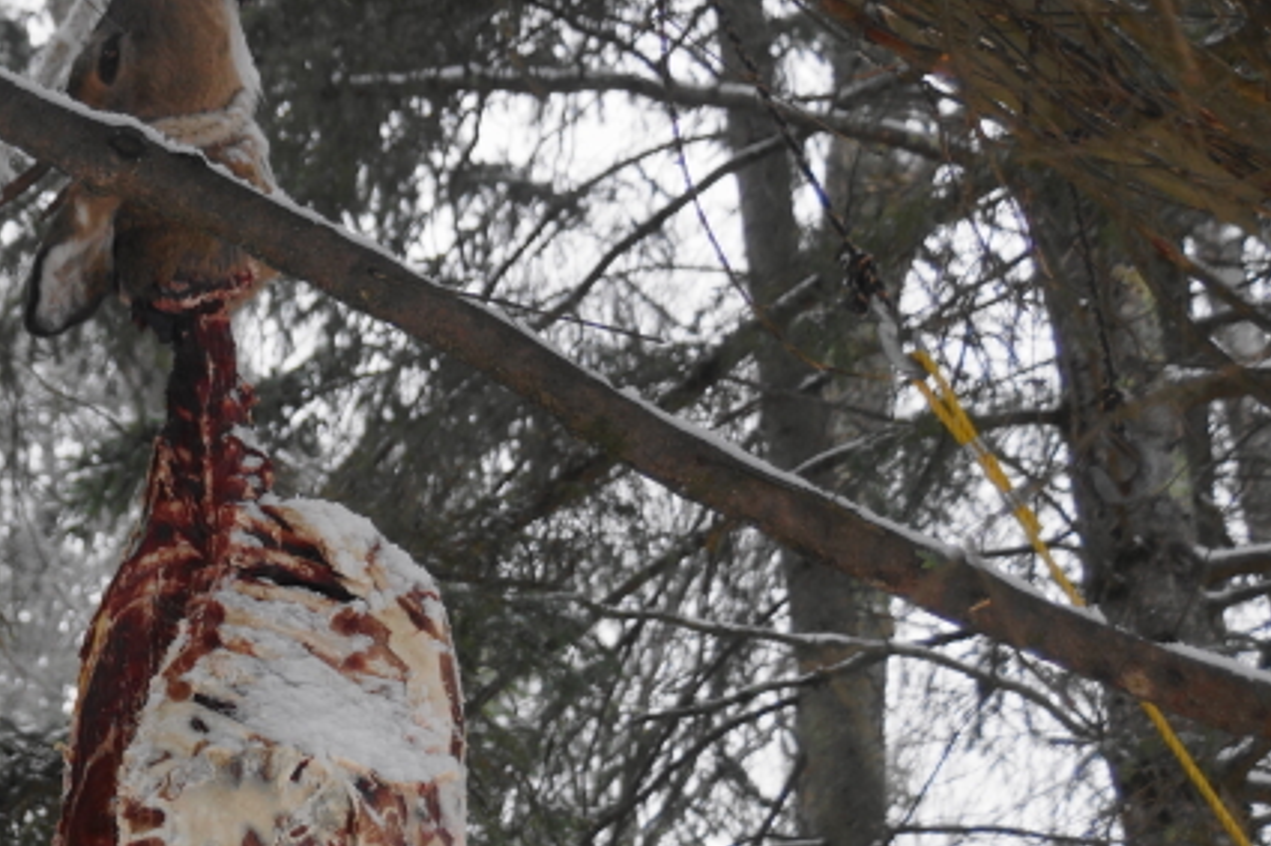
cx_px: 224
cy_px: 610
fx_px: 3741
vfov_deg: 12.9
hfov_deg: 19.1
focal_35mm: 106
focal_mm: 30
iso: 250
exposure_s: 1/60
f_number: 4
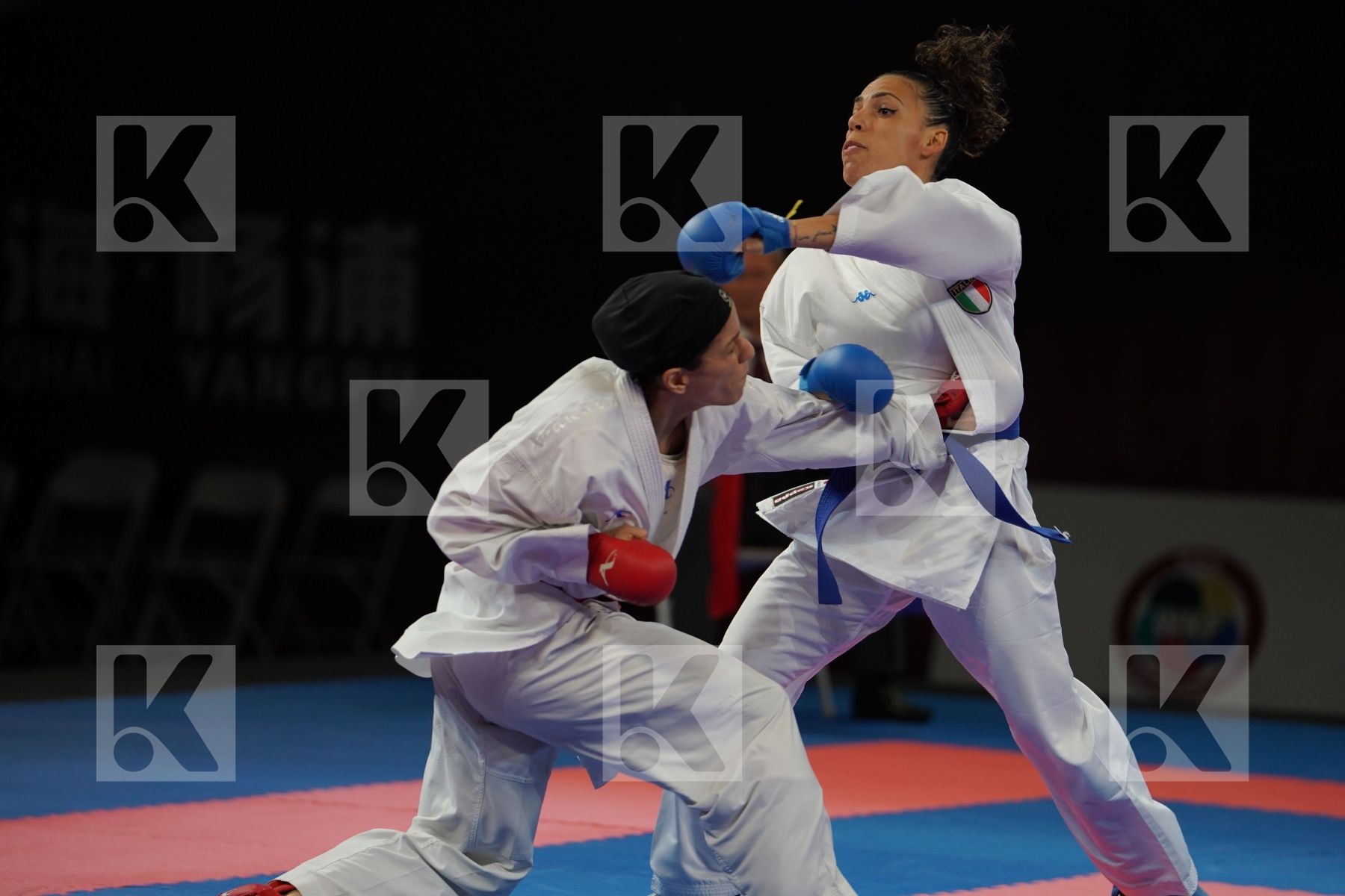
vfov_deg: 7.3
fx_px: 7061
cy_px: 448
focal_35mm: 189
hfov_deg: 10.9
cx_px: 672
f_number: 2.8
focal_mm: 189
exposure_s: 1/1000
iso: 1000
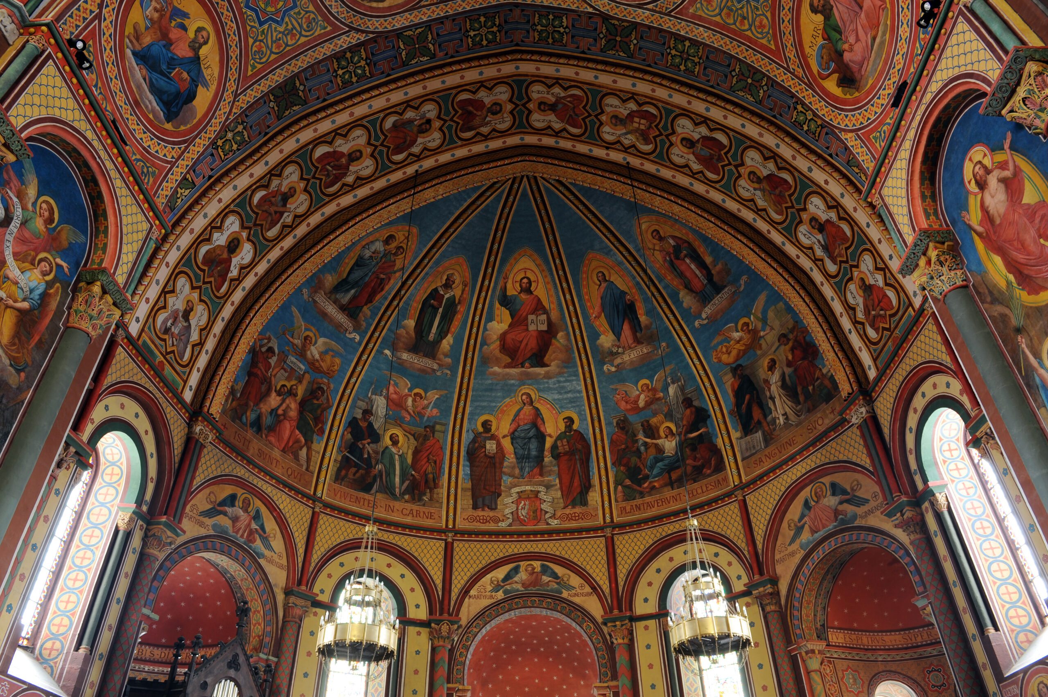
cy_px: 348
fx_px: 698
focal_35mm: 24
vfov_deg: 53.1
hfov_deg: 73.8
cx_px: 524
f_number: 8
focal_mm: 24
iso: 200
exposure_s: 5
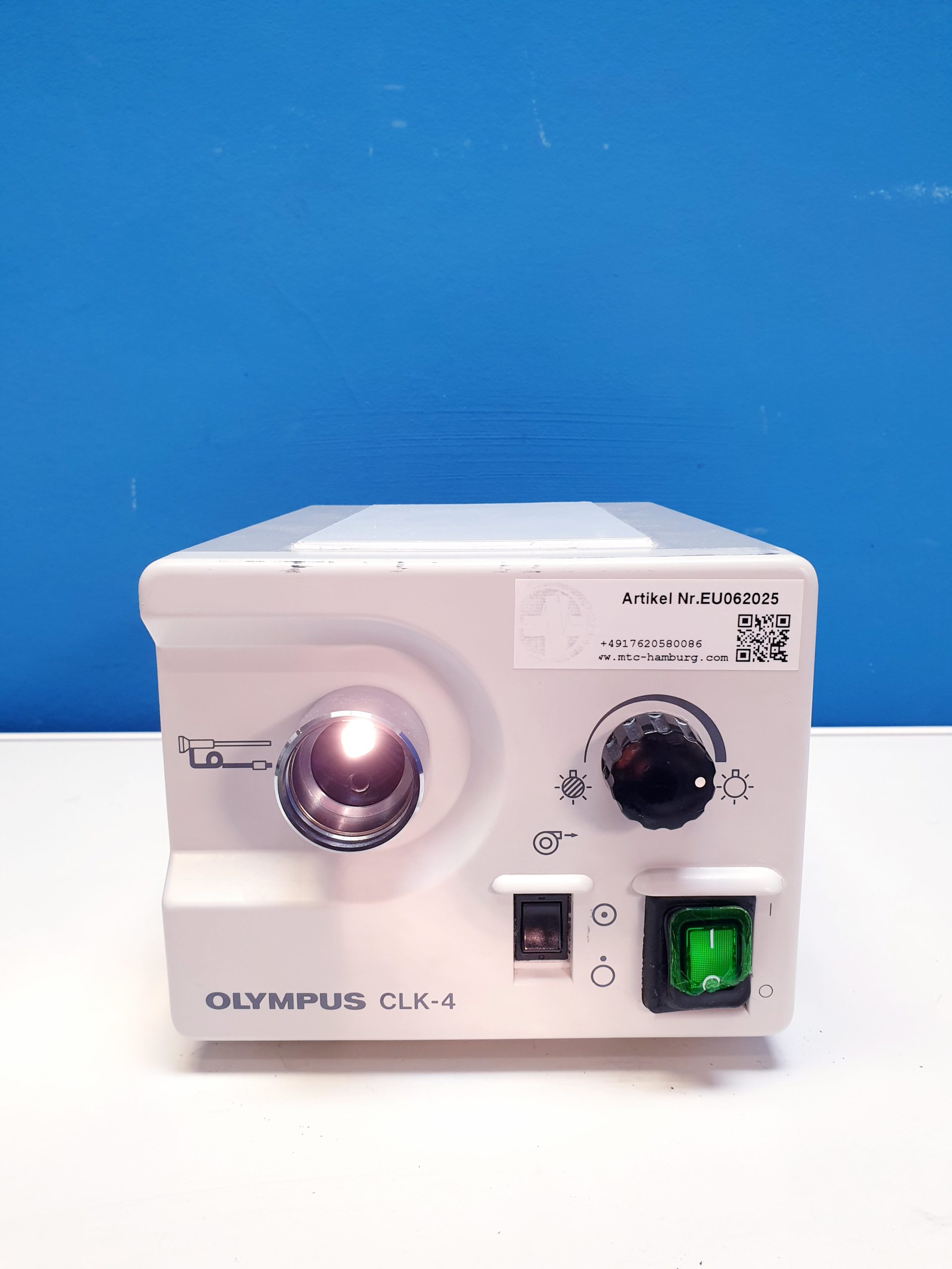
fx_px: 953
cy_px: 634
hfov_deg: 53.1
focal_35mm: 26
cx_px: 476
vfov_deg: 67.3
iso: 160
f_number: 2.4
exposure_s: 1/50
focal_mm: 4.3
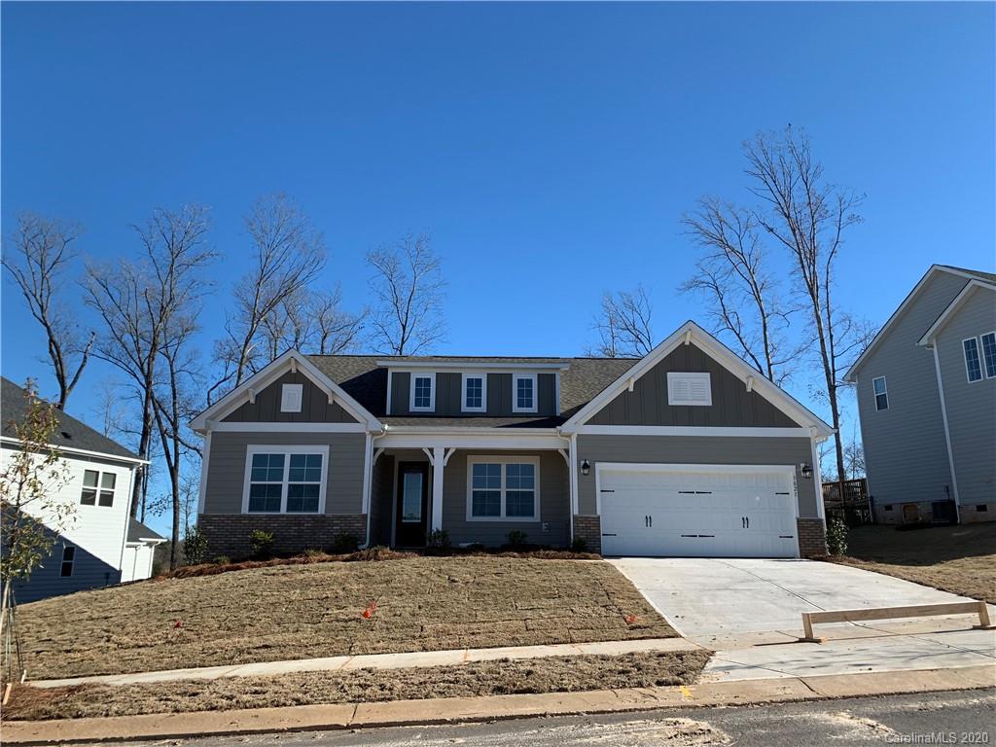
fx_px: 748
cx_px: 498
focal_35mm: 26
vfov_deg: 53.1
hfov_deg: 67.3
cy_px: 374
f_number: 1.8
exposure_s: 1/1634
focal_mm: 4.25
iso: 25
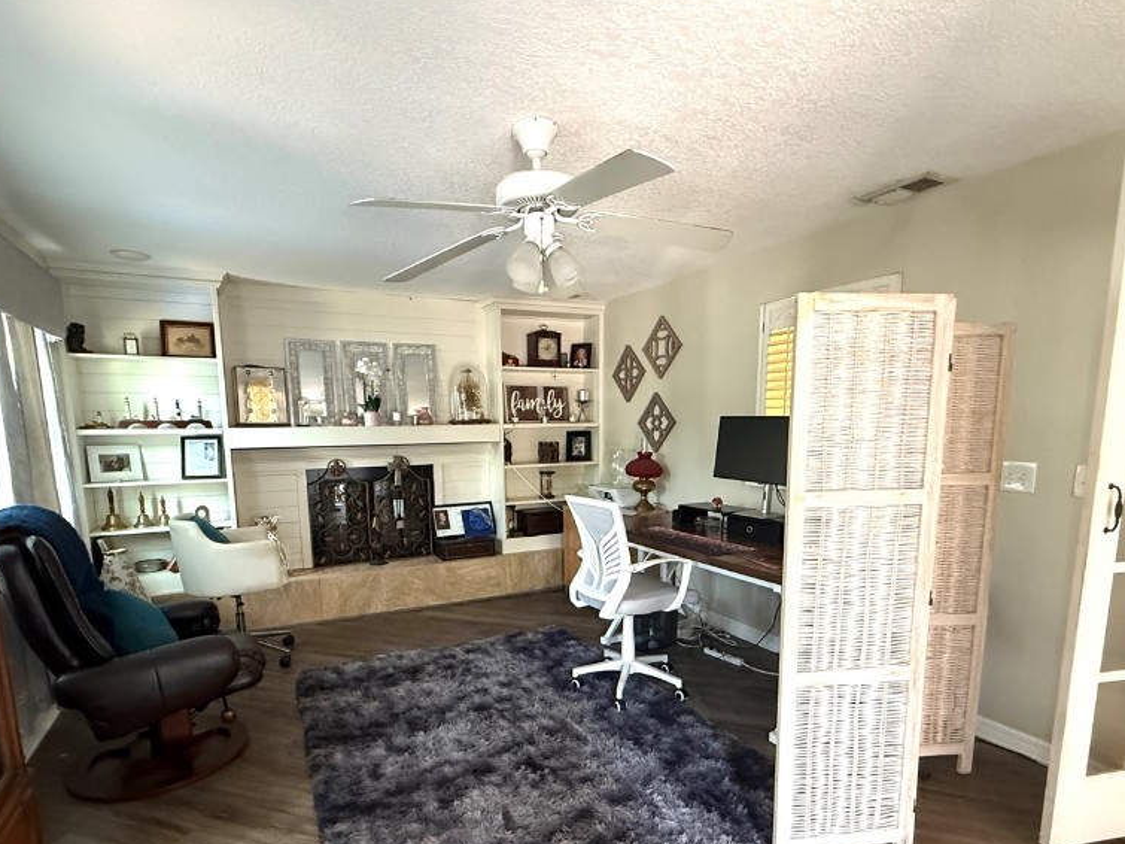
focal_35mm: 19
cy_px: 517
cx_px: 553
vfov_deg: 67.8
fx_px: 617
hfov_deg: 84.7
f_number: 2.2
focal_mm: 2.22
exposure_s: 1/60
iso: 800
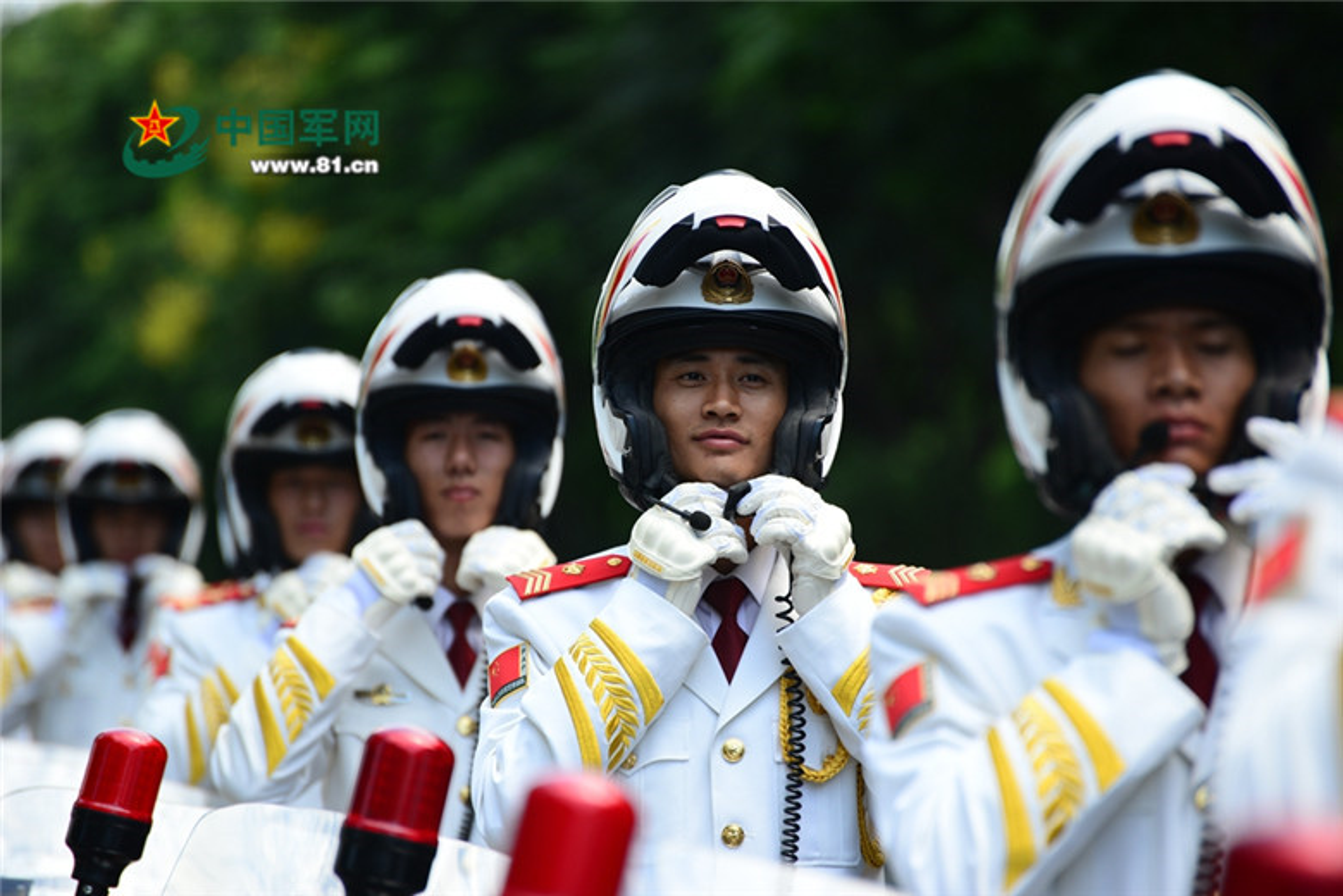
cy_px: 448
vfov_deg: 5.1
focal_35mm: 270
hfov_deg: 7.6
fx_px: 10072
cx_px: 672
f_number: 5.6
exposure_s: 1/250
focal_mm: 270
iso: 200
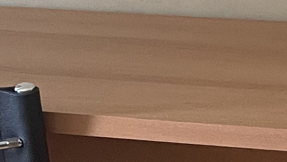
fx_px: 1385
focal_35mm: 182
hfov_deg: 11.7
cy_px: 173
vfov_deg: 6.6
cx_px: 307
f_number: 1.6
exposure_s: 1/60
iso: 250
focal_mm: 4.2
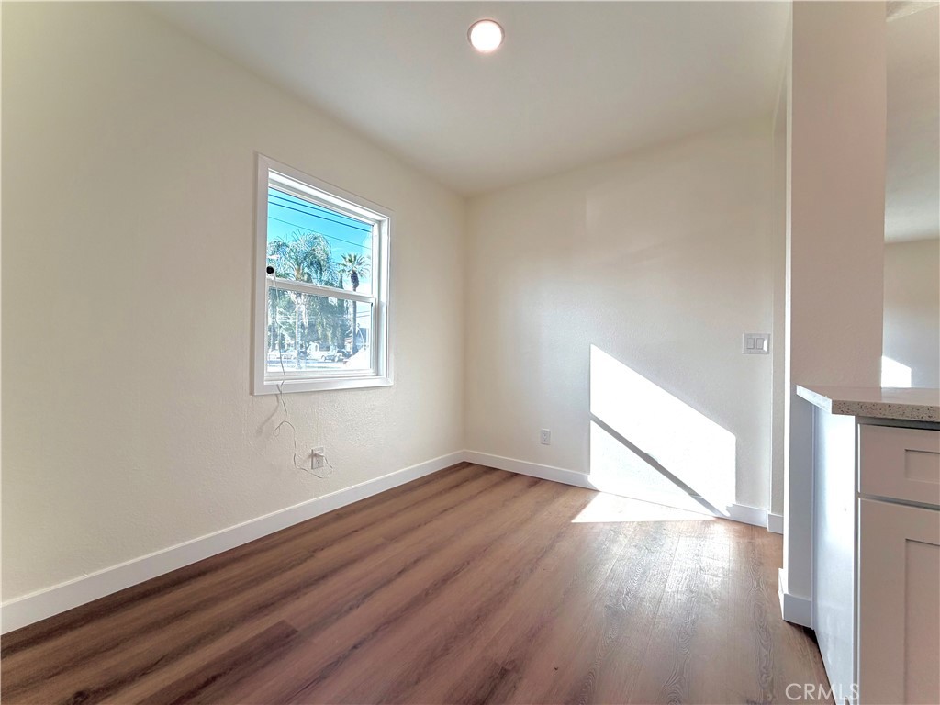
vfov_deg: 85.7
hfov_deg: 102.1
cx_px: 470
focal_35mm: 14
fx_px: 380
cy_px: 352
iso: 40
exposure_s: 1/212
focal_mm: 2.22
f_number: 2.2
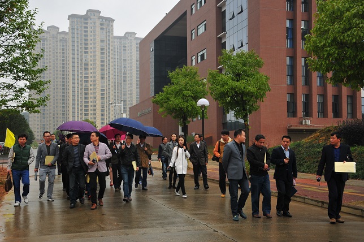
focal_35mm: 48
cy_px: 121
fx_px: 485
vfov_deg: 28.0
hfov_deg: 41.2
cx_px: 182
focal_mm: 32
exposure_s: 1/200
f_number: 5
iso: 200
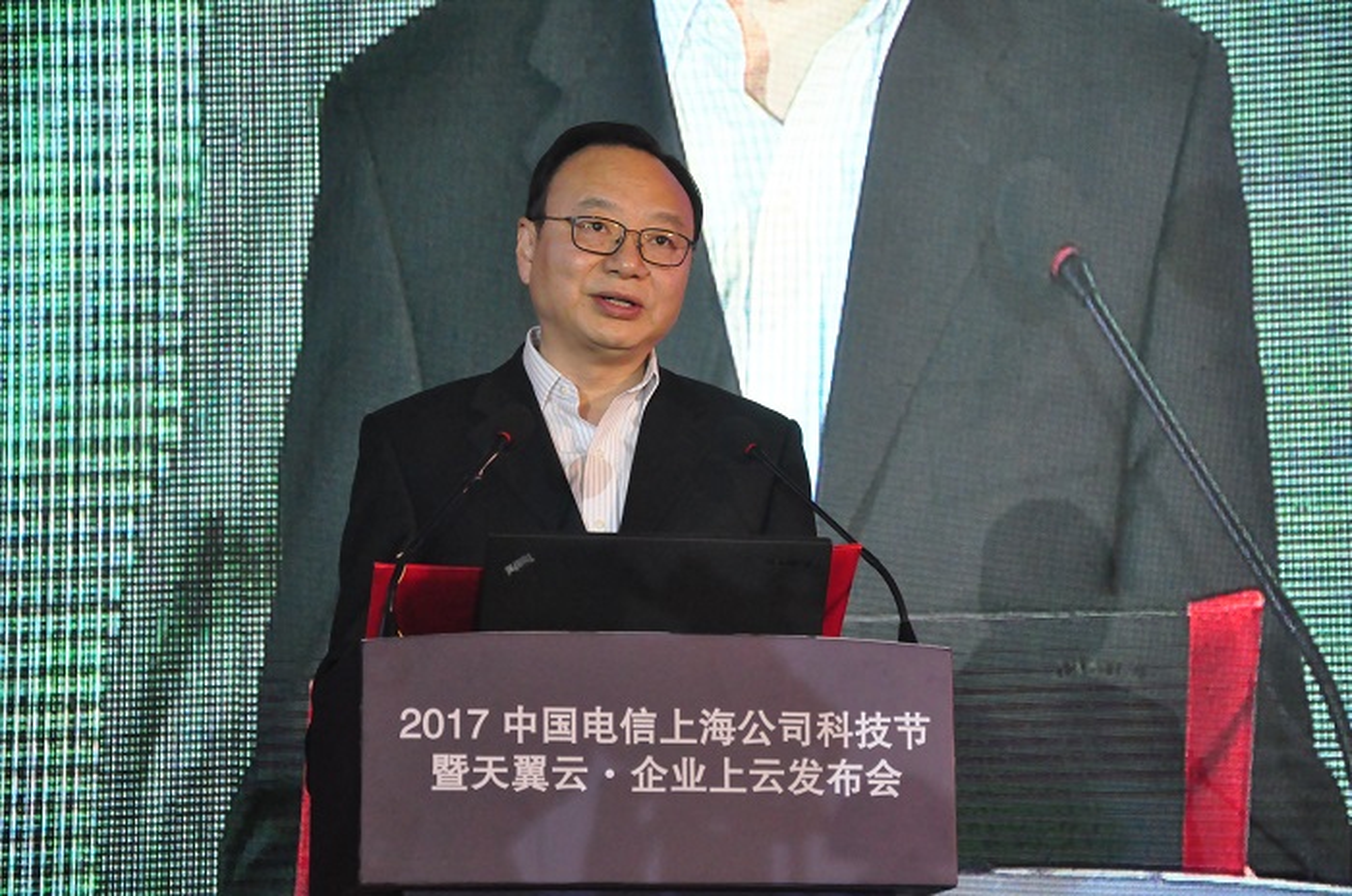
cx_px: 676
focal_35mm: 138
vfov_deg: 9.9
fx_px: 5173
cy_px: 448
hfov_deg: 14.9
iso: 3200
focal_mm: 92
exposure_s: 1/250
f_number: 5.6
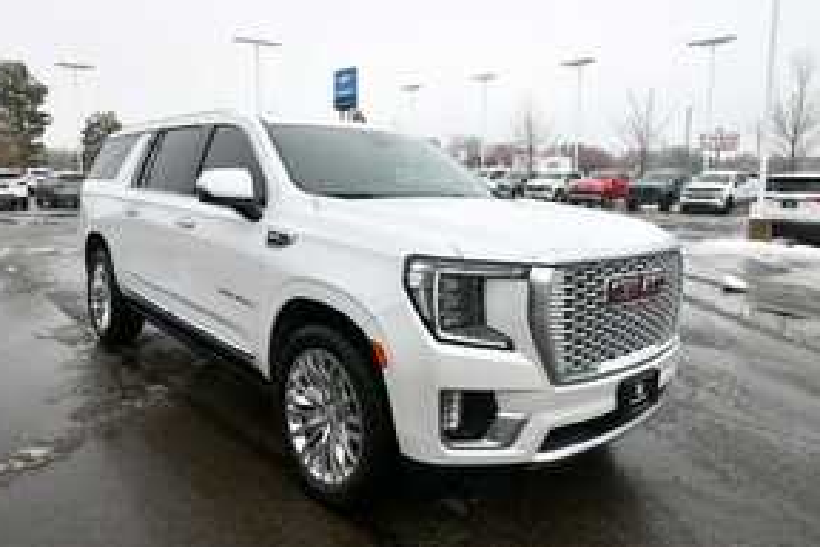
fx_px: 569
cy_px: 241
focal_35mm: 25
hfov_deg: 71.5
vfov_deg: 51.2
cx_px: 396
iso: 200
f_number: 6.3
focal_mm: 12
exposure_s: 1/250
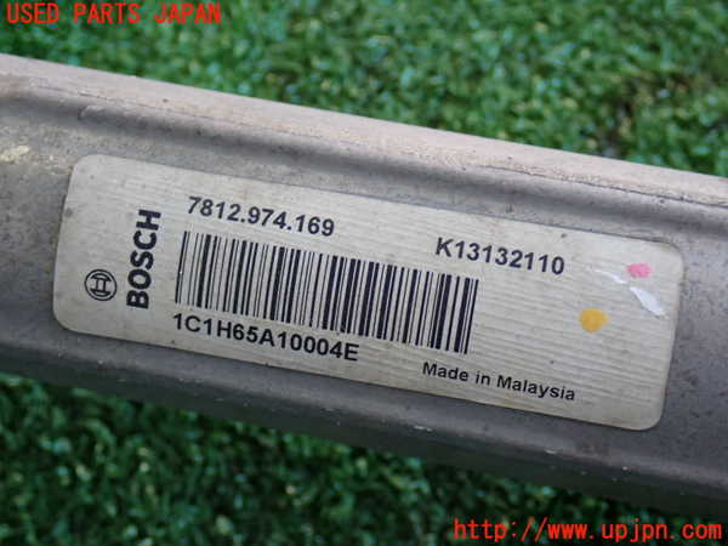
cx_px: 364
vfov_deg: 25.2
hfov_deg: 33.2
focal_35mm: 58
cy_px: 273
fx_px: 1220
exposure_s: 1/60
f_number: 3.5
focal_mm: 10.35
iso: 250
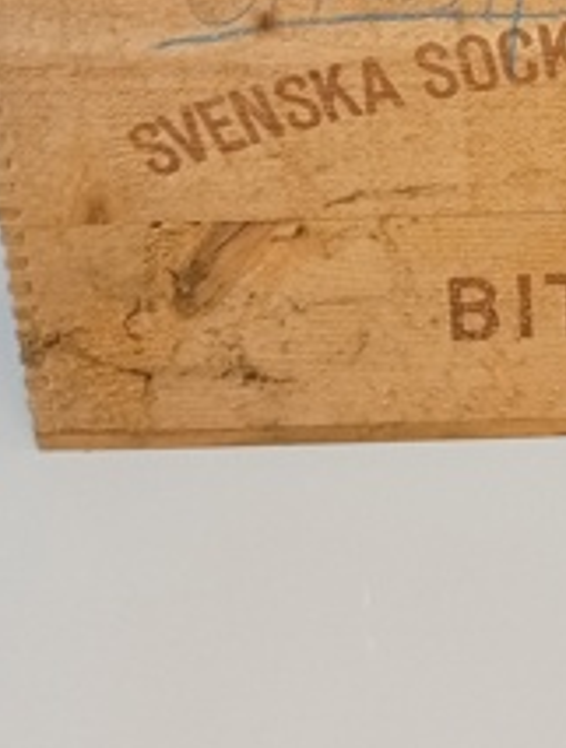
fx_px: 1649
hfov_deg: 18.2
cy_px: -28
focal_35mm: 76
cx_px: 735
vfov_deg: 24.3
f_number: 1.8
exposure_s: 1/33.3
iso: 347
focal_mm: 3.98
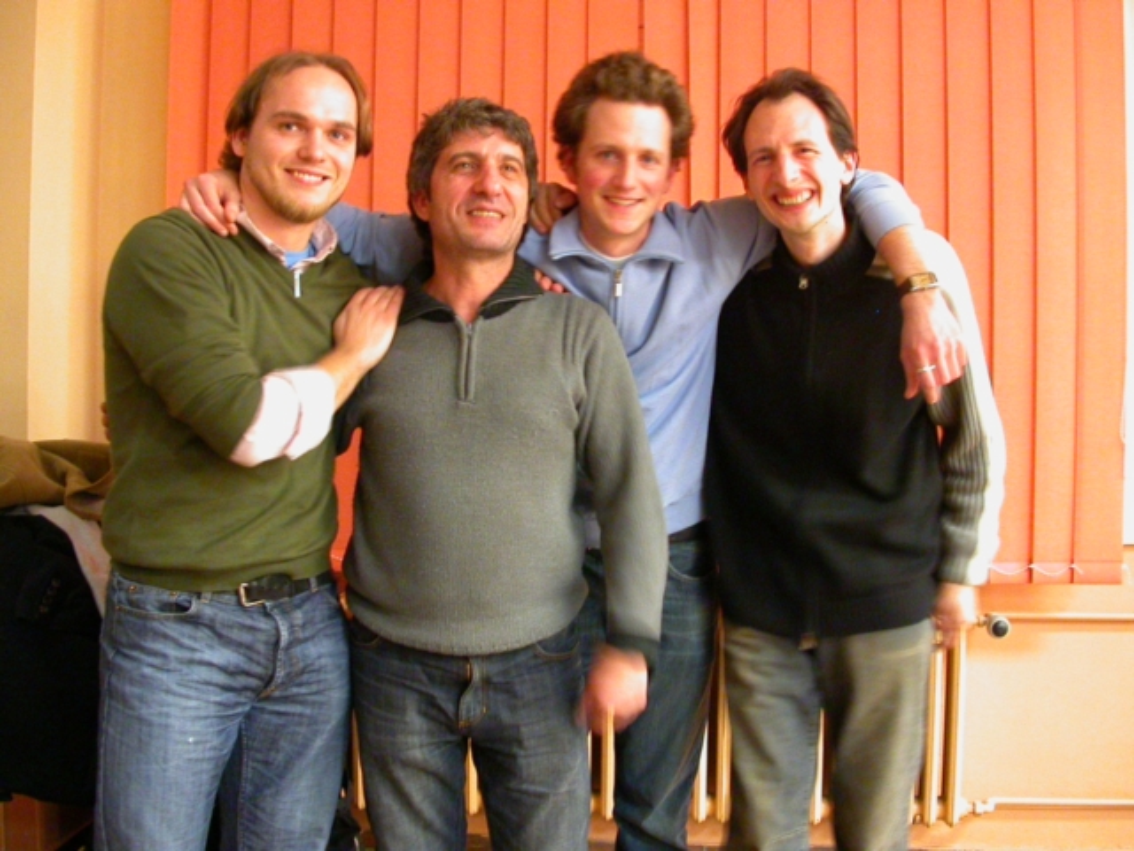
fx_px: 1245
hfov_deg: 49.0
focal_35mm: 38
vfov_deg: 37.7
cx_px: 567
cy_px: 426
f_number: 2.6
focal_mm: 7.85
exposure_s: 1/5
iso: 400
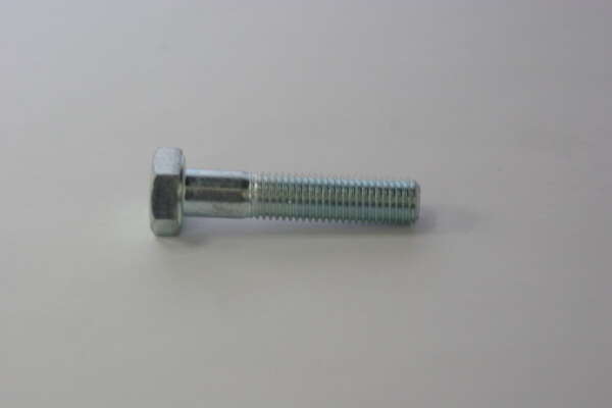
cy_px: 204
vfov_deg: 11.4
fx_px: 2040
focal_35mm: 120
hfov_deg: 17.1
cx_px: 306
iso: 800
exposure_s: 1/30
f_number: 8
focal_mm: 80
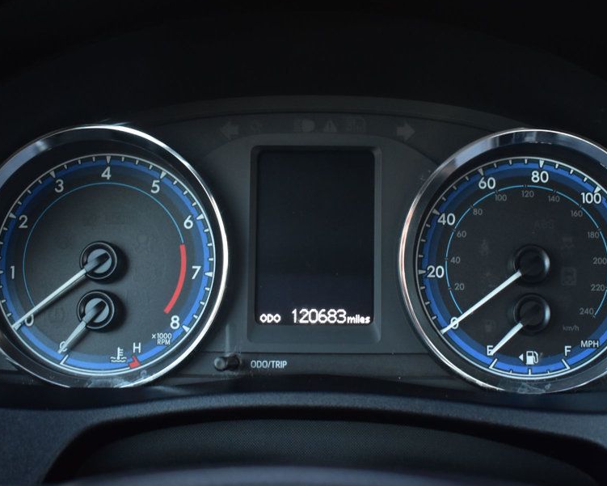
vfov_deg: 27.3
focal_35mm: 56
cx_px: 344
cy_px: 239
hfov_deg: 33.7
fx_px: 1000
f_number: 4.2
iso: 1600
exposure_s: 1/13
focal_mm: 29
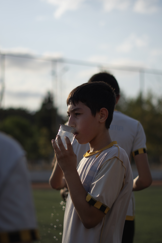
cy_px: 122
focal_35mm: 75
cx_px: 81
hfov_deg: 18.2
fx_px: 506
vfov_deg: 27.0
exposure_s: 1/8000
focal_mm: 50
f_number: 1.8
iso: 100
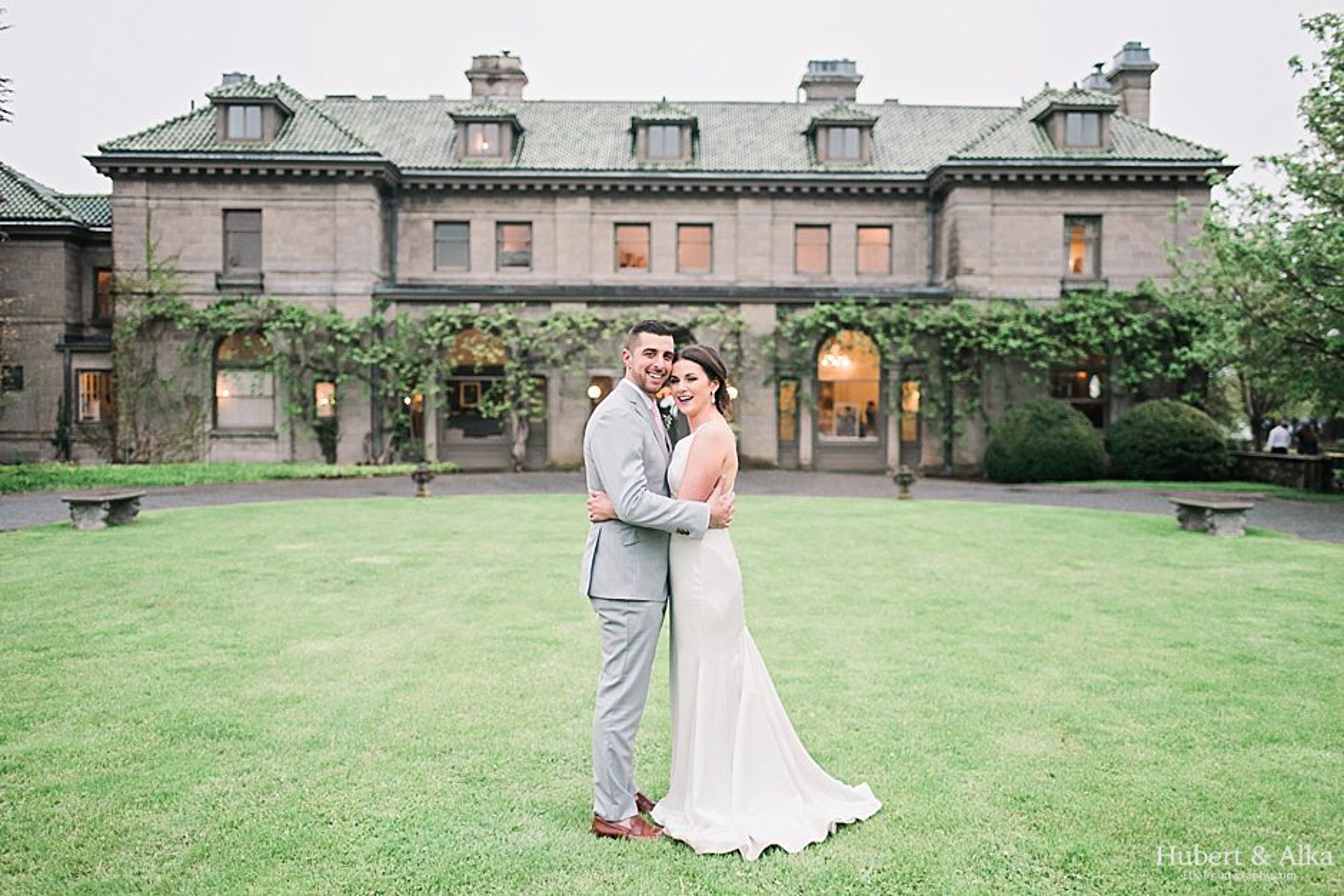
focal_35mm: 35
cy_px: 448
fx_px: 1307
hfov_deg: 54.4
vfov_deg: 37.9
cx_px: 672
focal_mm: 35
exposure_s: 1/1000
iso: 800
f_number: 1.8
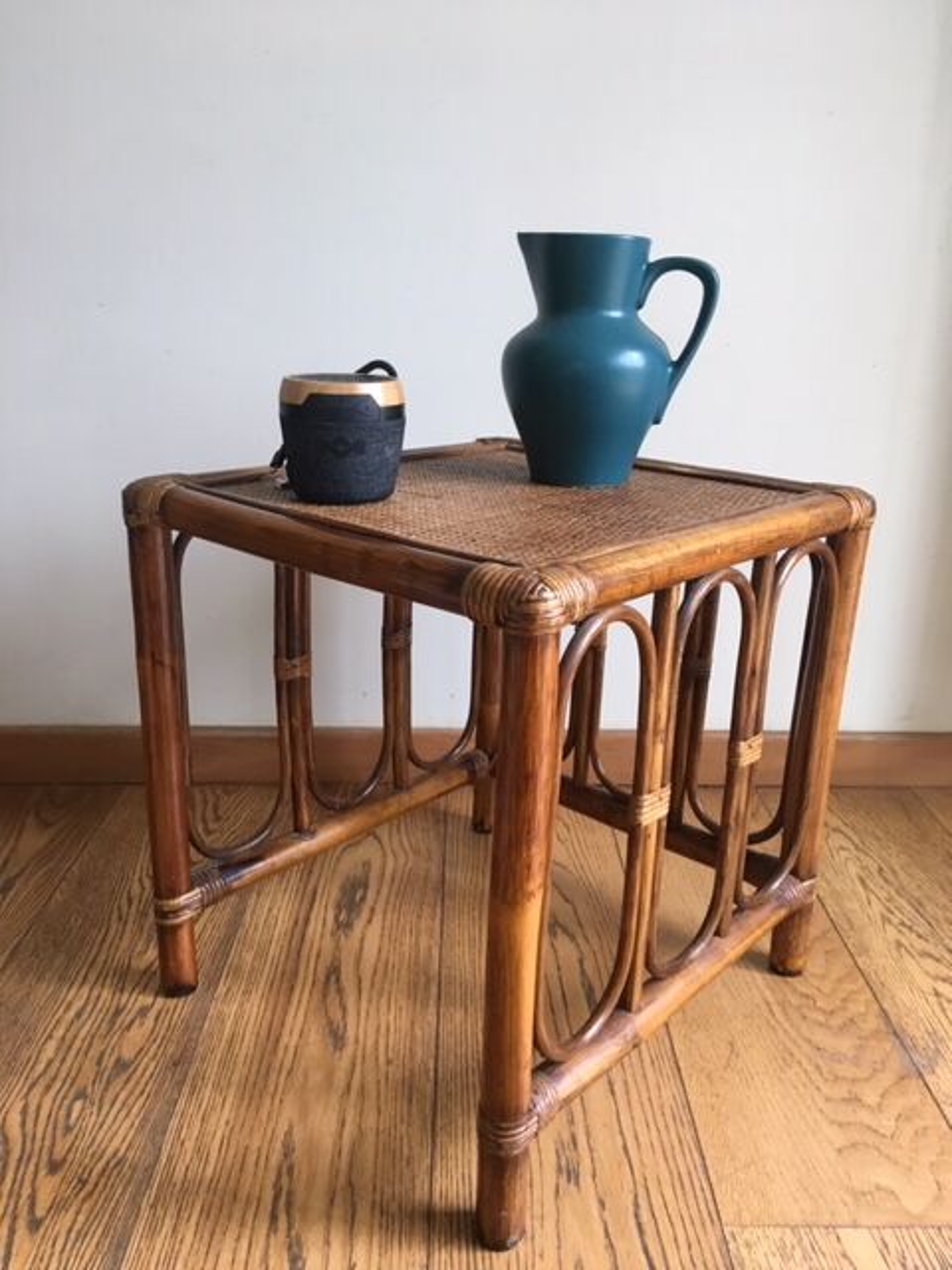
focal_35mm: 29
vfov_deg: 61.7
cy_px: 635
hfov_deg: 48.2
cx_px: 476
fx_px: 1063
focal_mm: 4.15
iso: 125
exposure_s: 1/33
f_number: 2.2
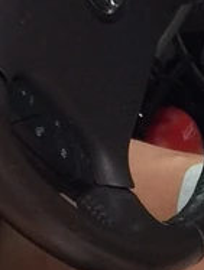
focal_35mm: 198
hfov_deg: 7.4
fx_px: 1551
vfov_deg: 9.8
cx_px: 336
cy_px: 345
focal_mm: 4.15
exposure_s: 1/30
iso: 40
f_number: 2.2
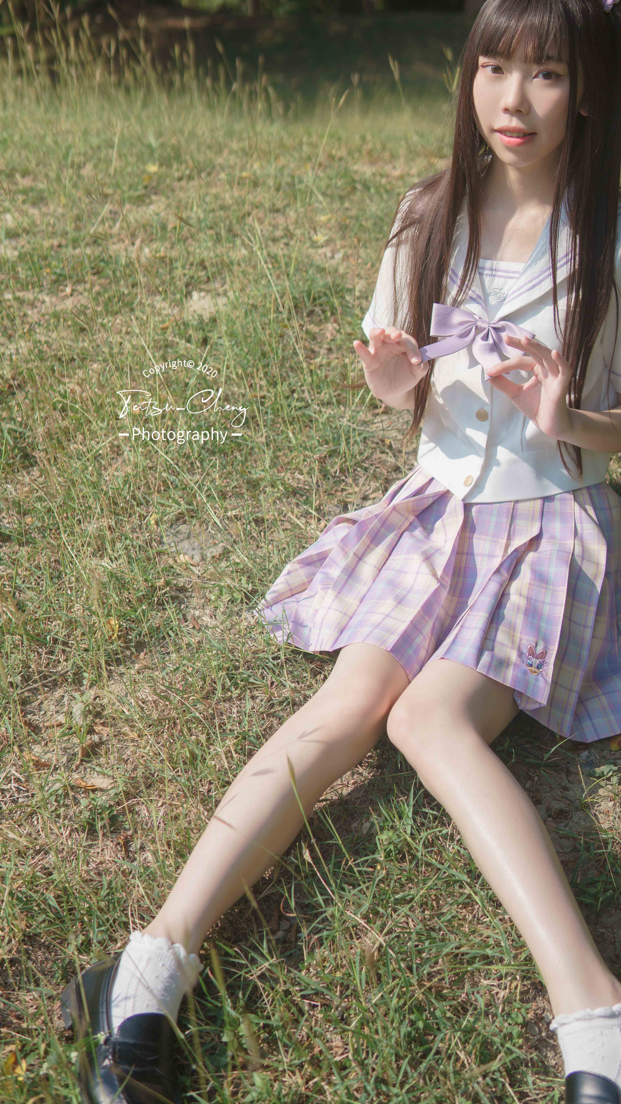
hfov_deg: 24.9
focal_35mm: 48
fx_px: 1405
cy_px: 544
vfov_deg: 42.9
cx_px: 371
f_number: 2.2
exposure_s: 1/3200
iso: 100
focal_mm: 30
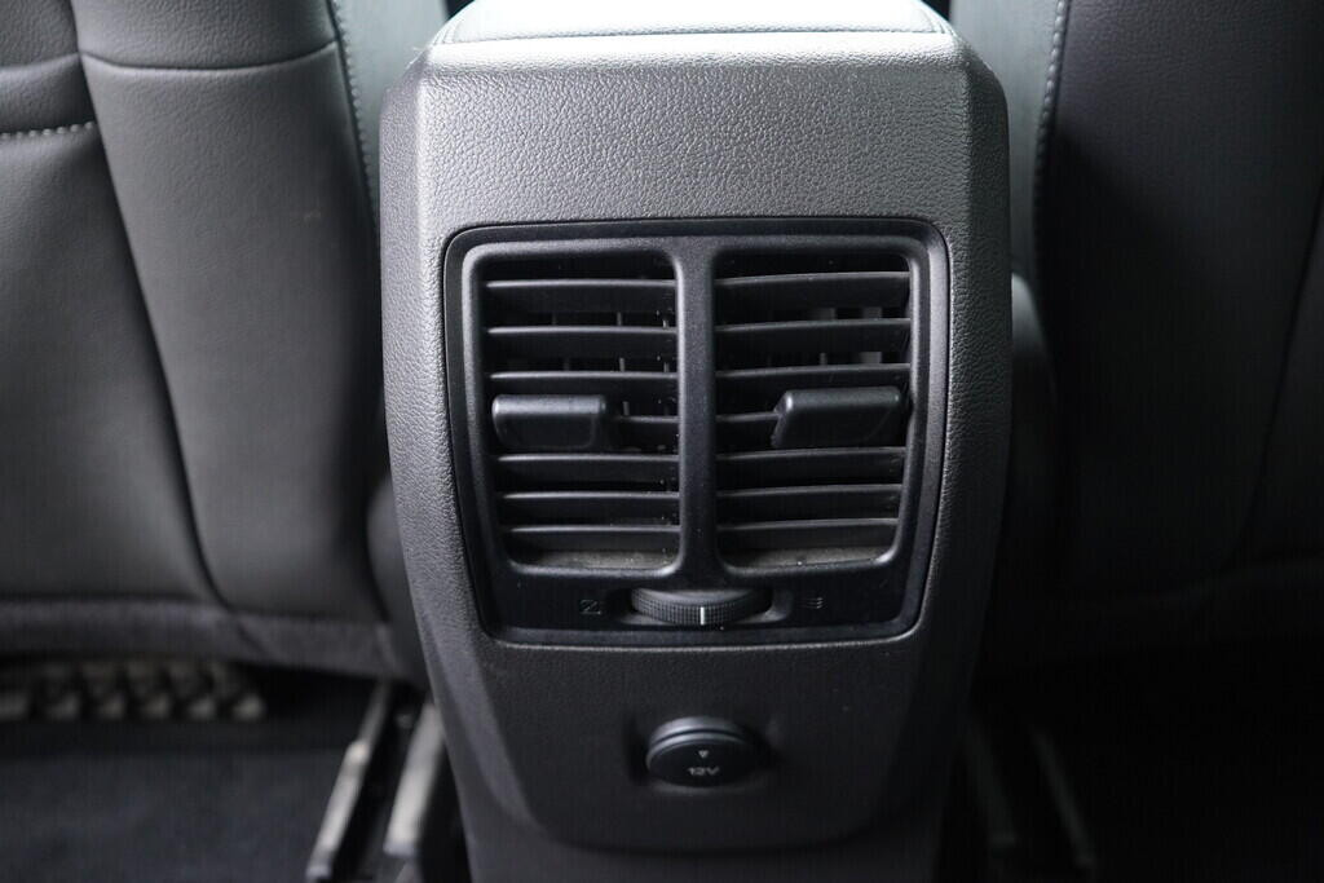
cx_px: 662
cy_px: 442
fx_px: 1324
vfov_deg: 36.9
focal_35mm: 36
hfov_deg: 53.1
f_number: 2.8
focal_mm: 24
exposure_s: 1/40
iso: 1600
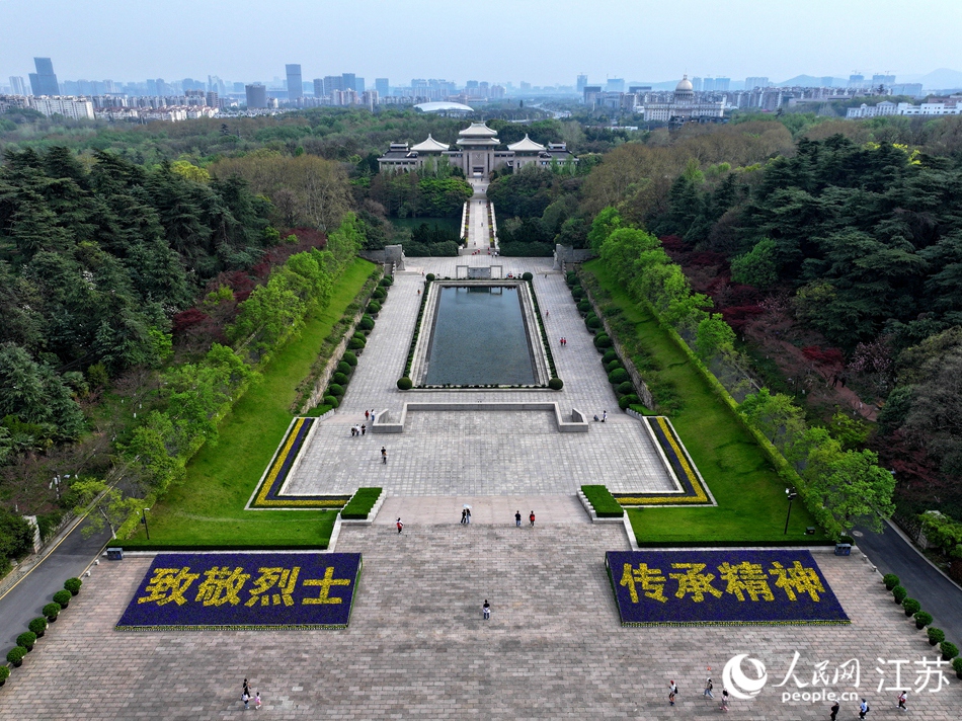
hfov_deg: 71.6
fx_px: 667
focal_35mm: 24
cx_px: 481
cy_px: 360
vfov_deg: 56.8
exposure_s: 1/1250
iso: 100
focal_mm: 12.29
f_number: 2.8
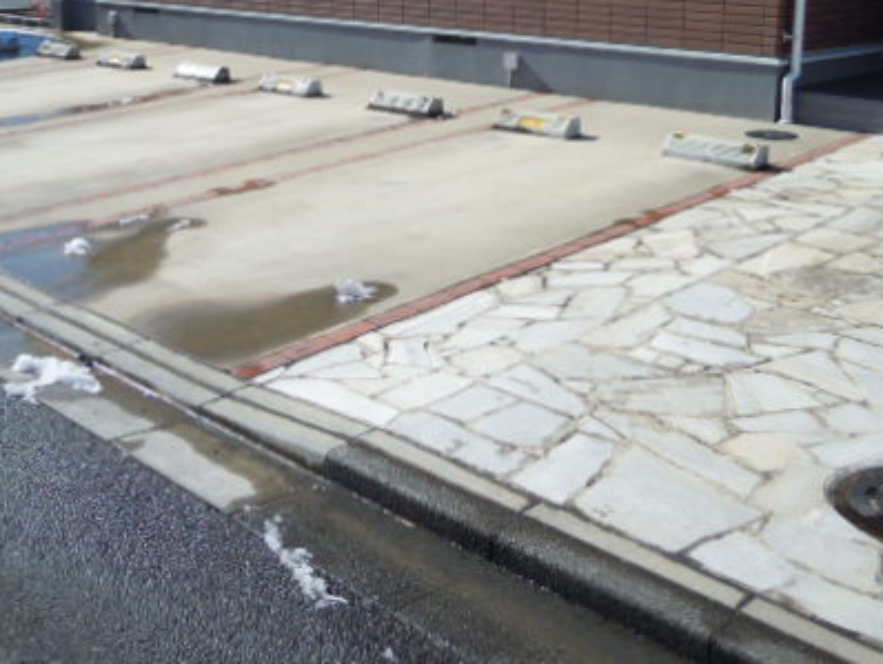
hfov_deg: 41.8
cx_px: 348
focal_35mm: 45
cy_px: 167
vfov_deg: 31.6
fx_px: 1149
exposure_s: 1/200
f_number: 7.6
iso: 100
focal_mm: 5
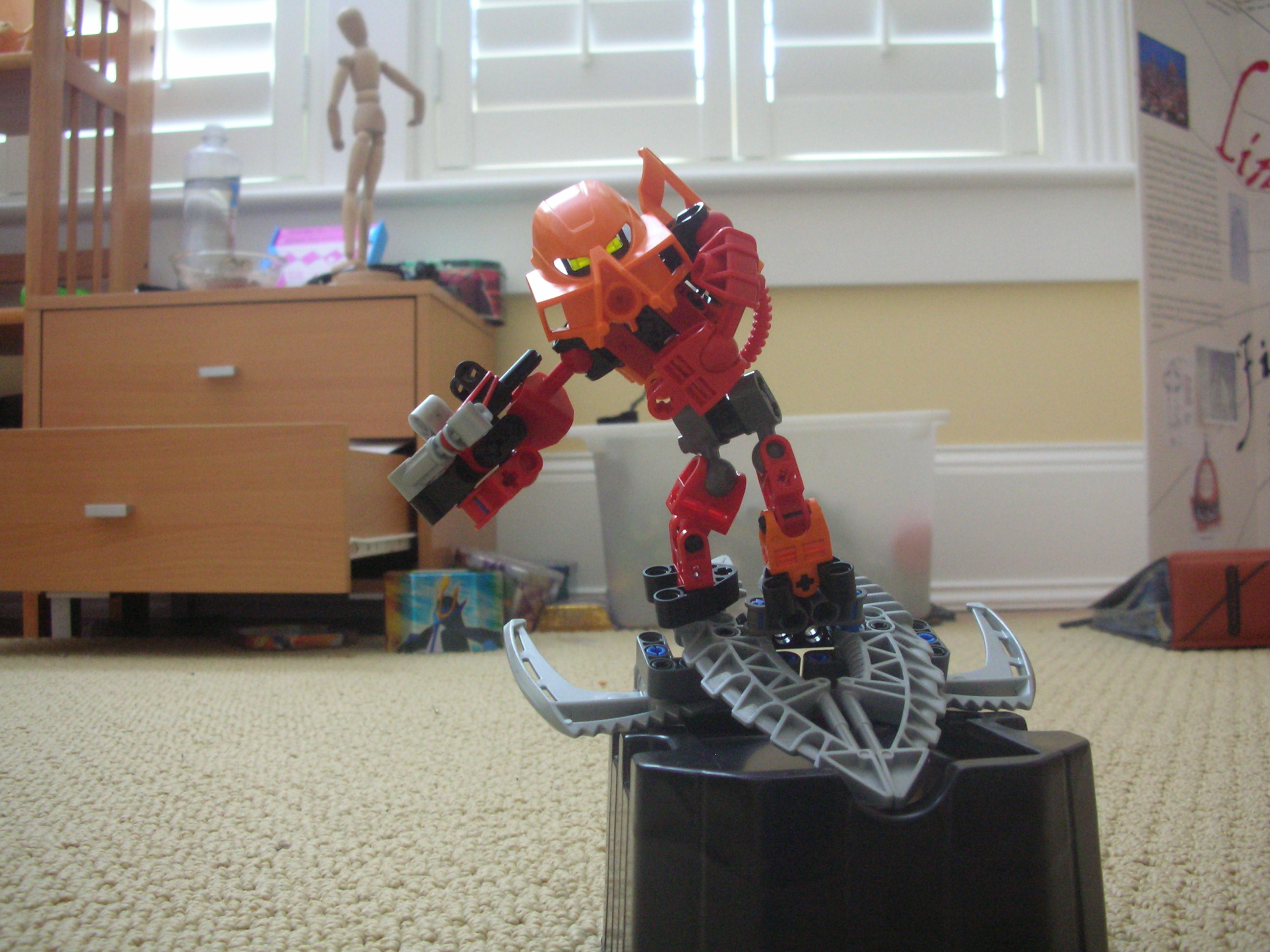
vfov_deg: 40.7
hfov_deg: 52.6
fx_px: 1284
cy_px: 476
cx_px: 635
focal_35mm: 35
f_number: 3
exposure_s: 1/2.6
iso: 200
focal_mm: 5.8
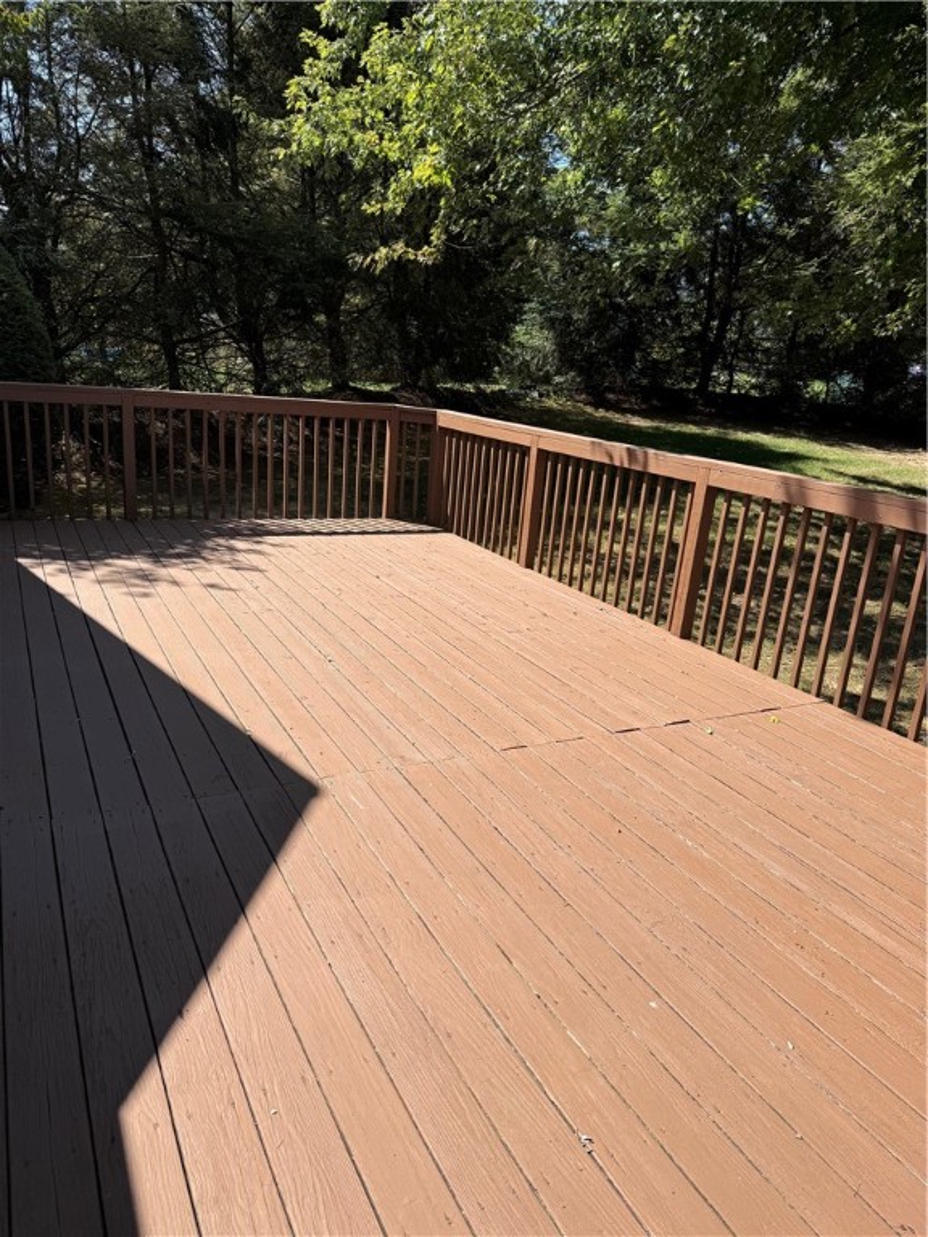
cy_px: 618
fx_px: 858
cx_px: 464
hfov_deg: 56.8
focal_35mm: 24
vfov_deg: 71.6
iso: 80
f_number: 1.78
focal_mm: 6.76
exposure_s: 1/2299
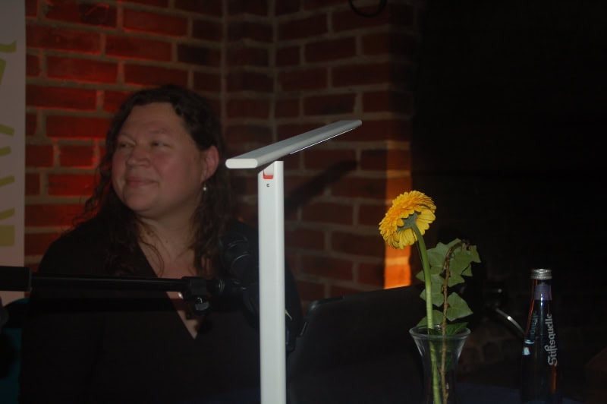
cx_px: 304
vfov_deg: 28.0
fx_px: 809
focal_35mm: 48
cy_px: 202
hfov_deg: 41.1
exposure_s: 1/60
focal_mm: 32
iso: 400
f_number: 4.8
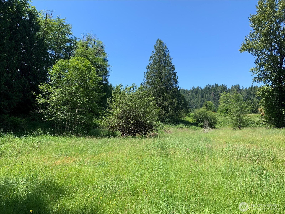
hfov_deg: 67.3
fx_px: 214
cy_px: 107
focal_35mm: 26
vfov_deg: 53.1
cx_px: 142
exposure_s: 1/1124
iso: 25
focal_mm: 4.25
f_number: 1.8
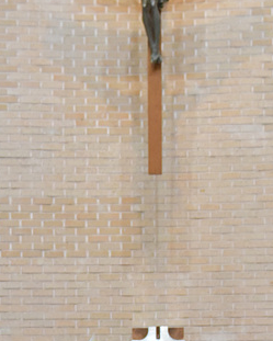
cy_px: 403
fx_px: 2847
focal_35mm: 282
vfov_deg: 6.8
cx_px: 65
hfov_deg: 5.5
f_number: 5
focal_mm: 85
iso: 5600
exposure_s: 1/200
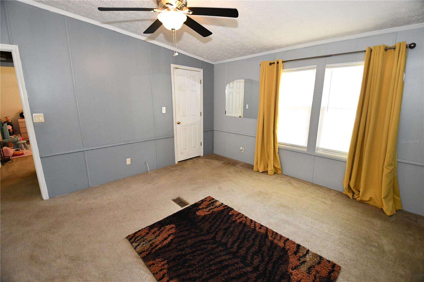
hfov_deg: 100.4
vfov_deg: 77.2
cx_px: 212
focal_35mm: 15
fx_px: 177
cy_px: 141
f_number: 4
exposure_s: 1/250
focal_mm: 10
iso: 3200
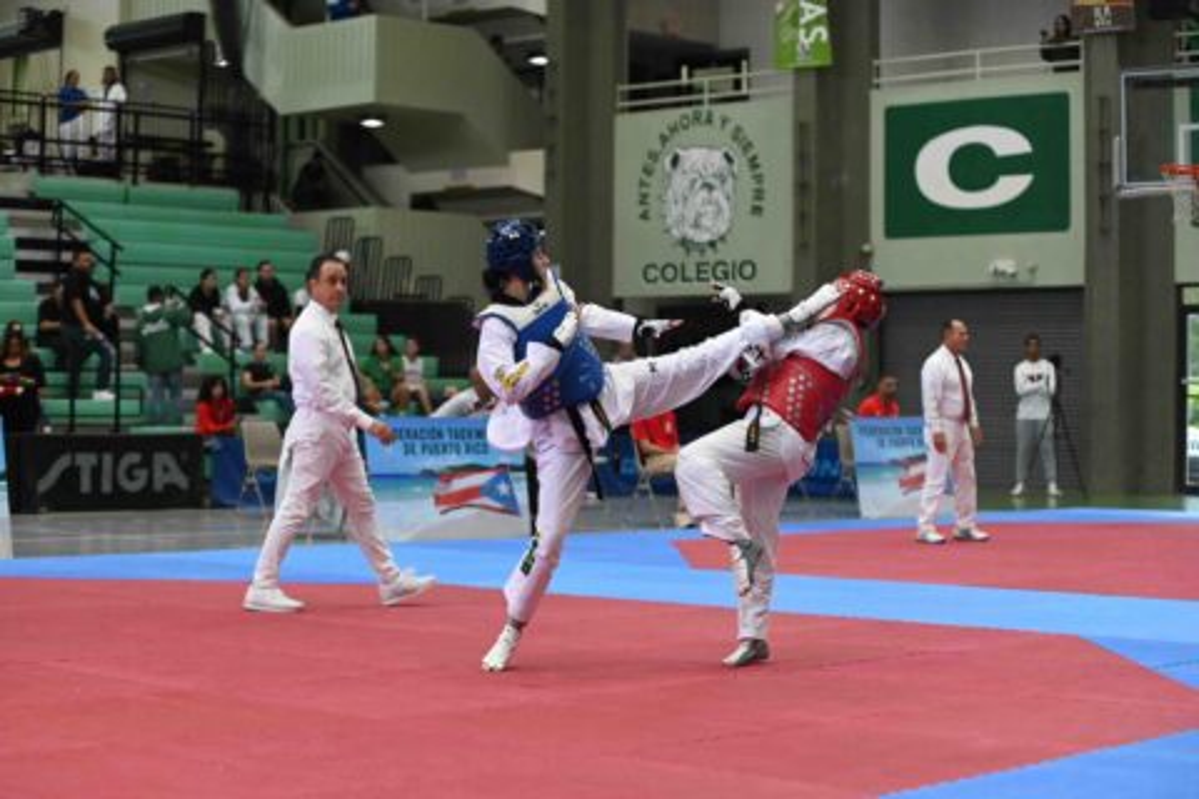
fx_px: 2331
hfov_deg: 28.8
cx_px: 600
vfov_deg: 19.5
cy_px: 400
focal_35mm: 70
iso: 3200
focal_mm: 70
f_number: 3.2
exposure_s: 1/1000
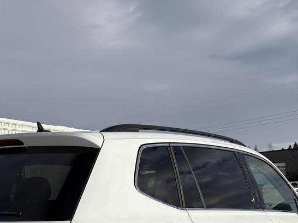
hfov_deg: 31.6
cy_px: 257
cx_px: 115
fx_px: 525
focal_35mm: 61
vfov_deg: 22.4
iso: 50
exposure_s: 1/10101
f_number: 1.6
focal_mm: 5.96
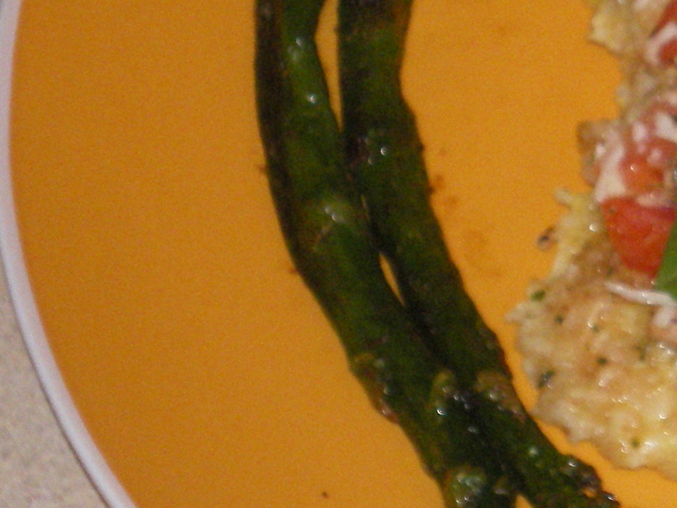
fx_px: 3891
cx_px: 892
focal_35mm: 199
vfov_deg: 7.4
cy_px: 99
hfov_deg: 9.7
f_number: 4.4
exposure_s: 1/40
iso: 400
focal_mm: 11.3
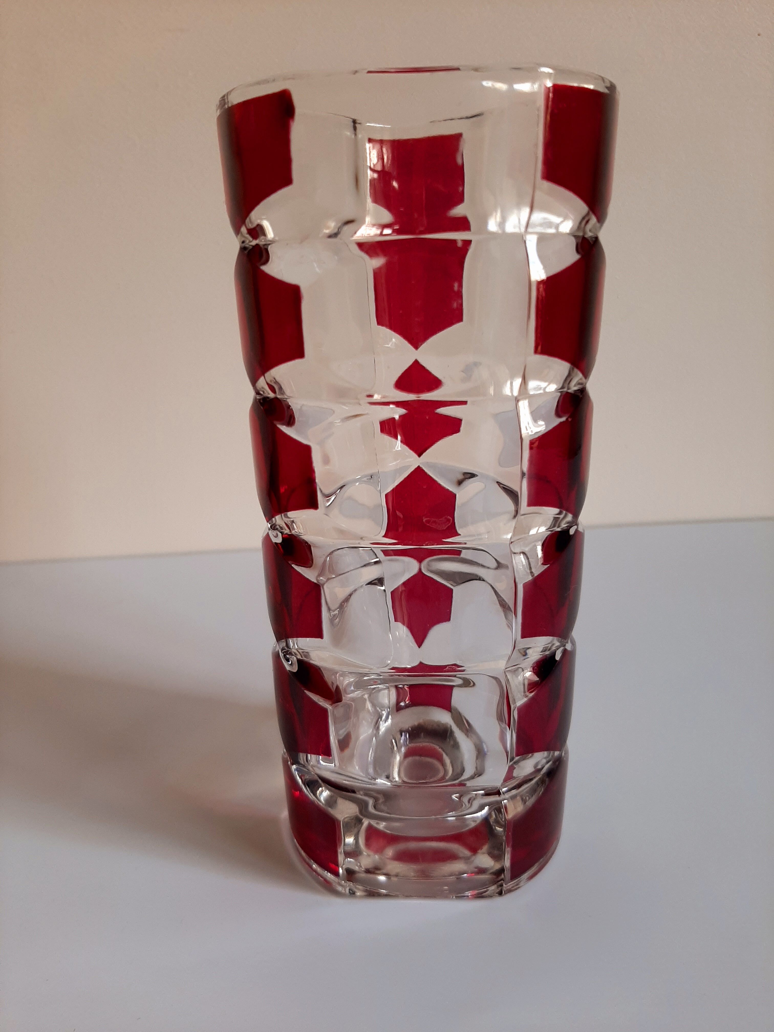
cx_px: 387
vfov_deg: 67.3
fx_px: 775
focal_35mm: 26
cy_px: 516
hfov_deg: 53.1
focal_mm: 3.93
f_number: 1.7
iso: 50
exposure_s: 1/40
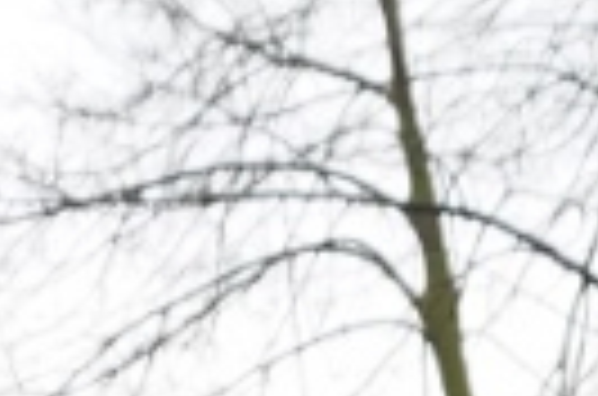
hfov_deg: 9.8
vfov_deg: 5.7
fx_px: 3447
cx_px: -49
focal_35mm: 208
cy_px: 1510
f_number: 4
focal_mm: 18
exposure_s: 1/160
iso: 800
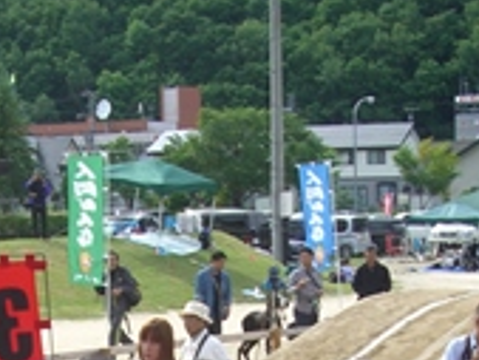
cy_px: 598
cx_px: 153
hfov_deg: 14.6
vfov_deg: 10.5
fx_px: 1869
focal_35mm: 135
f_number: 5.6
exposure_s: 1/125
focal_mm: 7.9
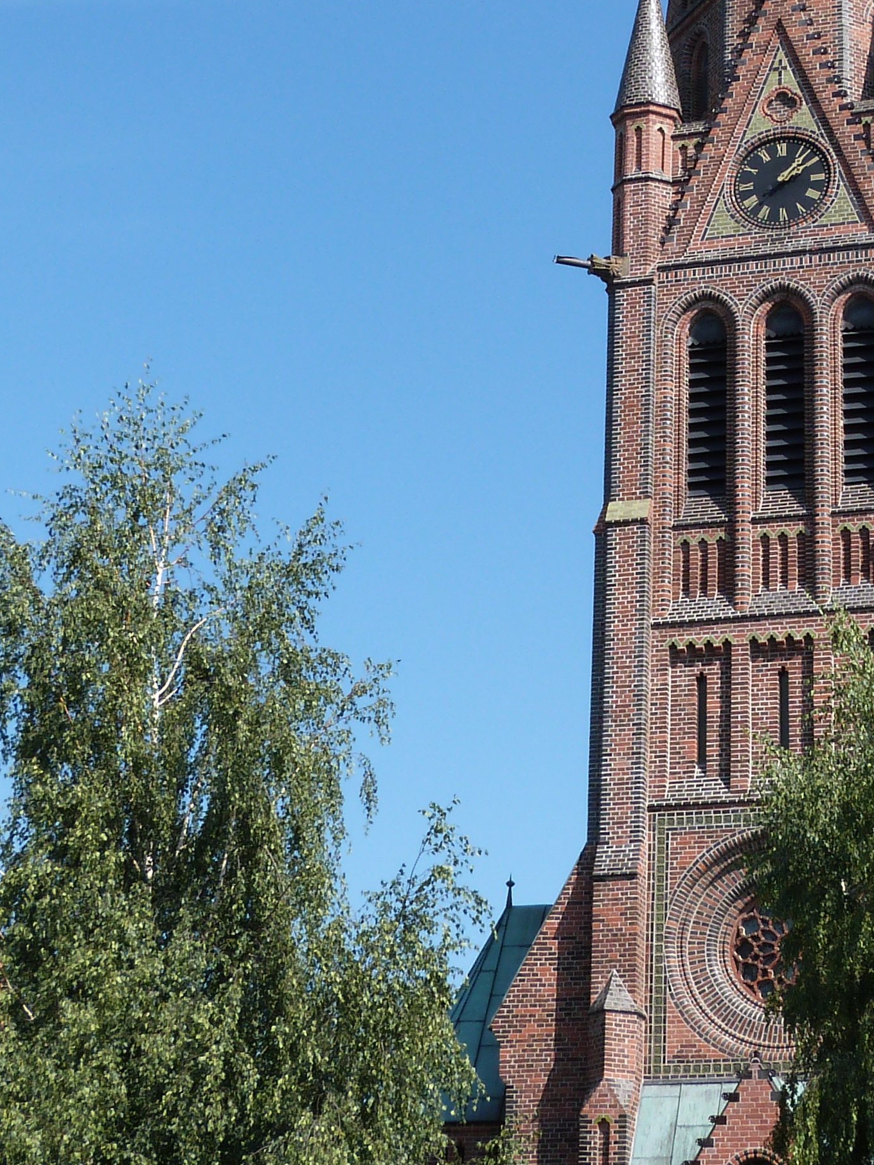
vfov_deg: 25.9
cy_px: 461
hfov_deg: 19.5
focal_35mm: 75
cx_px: 660
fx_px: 2525
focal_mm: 6.1
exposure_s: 1/320
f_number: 5.6
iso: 100
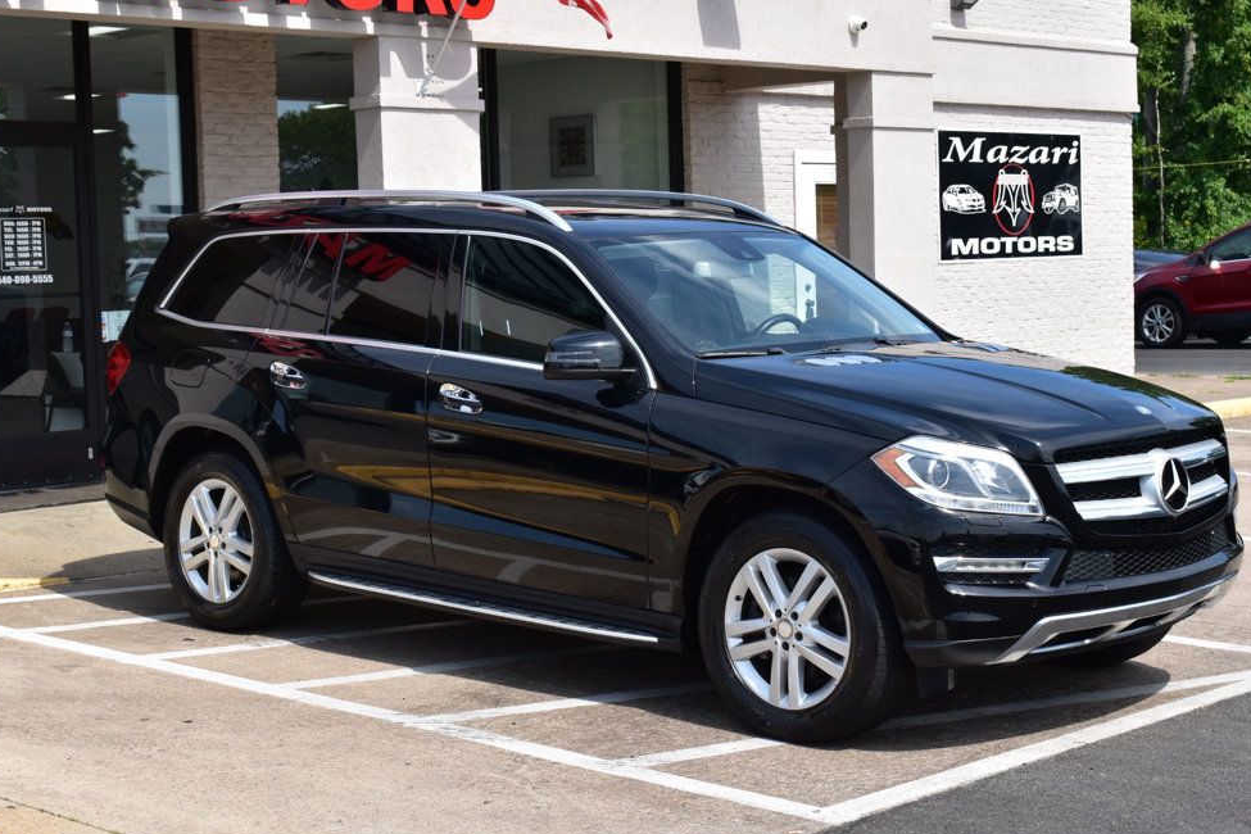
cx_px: 618
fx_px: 2189
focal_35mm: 63
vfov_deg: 21.6
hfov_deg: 31.9
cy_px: 407
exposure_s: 1/400
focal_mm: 40
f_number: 11
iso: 400
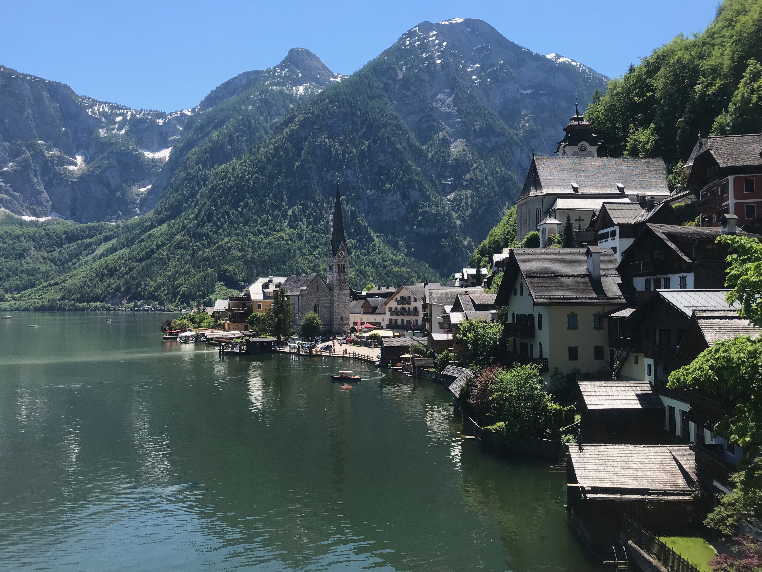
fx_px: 616
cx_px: 381
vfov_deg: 49.7
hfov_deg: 63.4
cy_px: 286
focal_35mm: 28
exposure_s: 1/1473
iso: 20
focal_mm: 3.99
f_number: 1.8
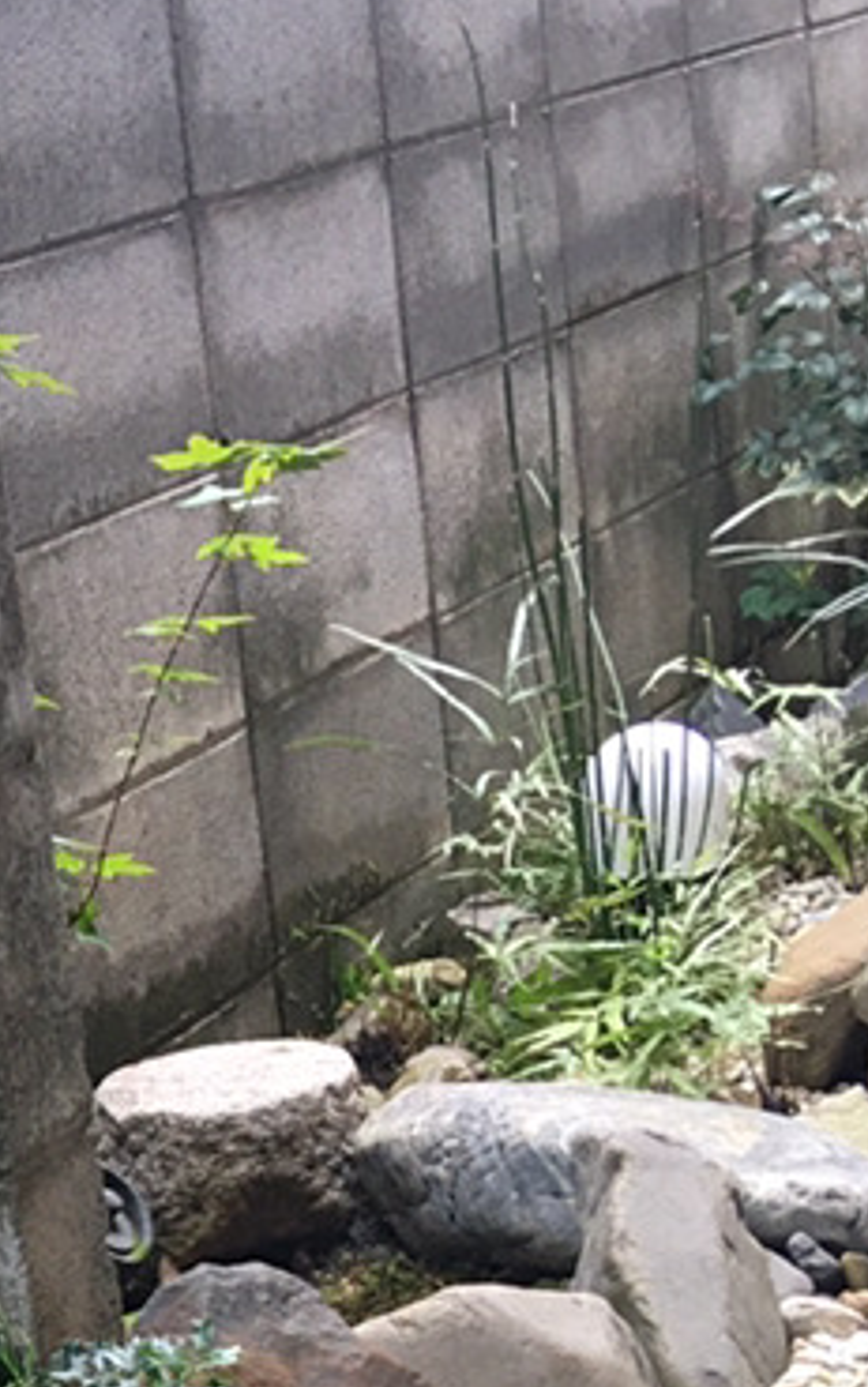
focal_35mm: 100
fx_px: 3781
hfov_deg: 12.1
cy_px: 1440
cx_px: -673
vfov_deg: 20.0
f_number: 2.2
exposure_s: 1/30
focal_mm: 4.15
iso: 32
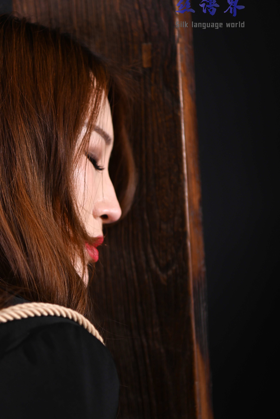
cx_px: 55
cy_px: 234
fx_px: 1365
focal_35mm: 117
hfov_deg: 11.7
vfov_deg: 17.5
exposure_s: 1/160
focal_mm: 70
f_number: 2.8
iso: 100
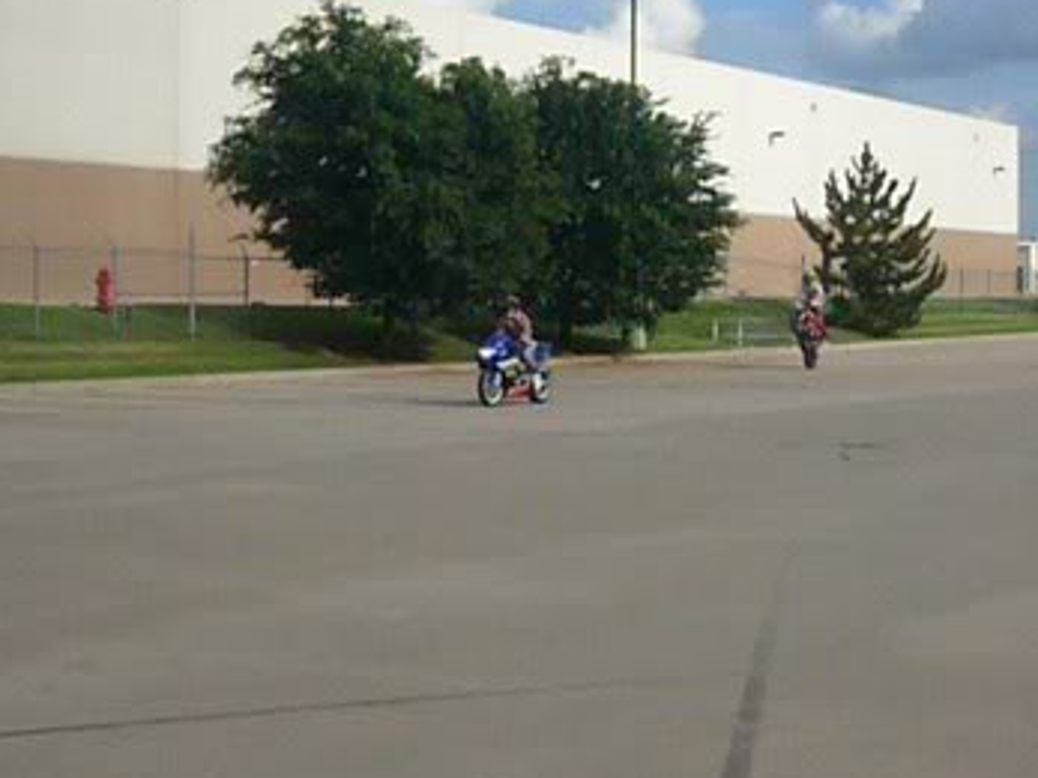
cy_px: 341
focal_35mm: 72
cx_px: 658
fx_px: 2158
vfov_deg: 20.4
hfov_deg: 26.9
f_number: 6.3
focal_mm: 6.4
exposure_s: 1/3200
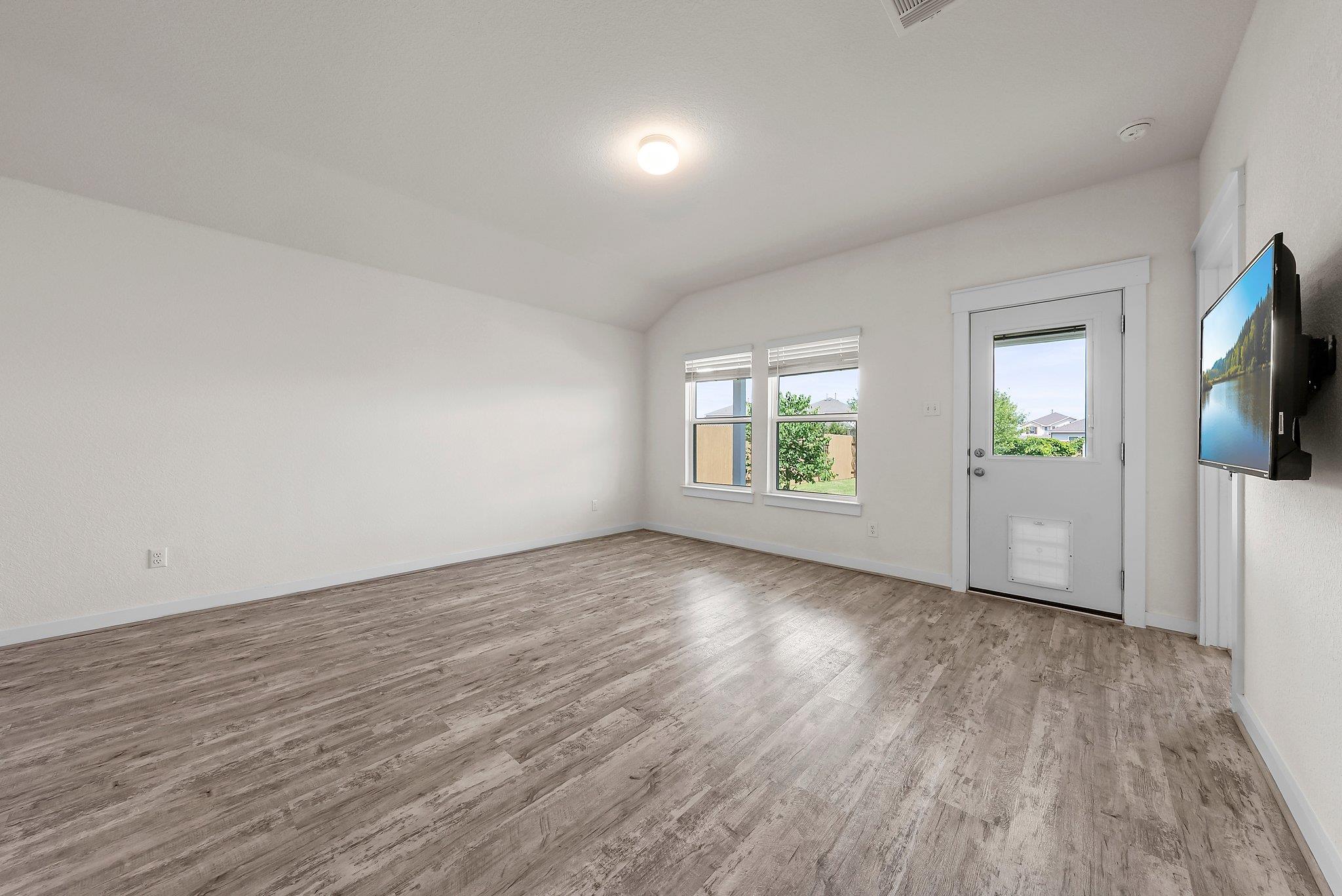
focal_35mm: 12
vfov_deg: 90.1
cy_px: 448
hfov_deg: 112.6
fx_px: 447
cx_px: 671
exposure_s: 1/15
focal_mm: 12
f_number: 11
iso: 640
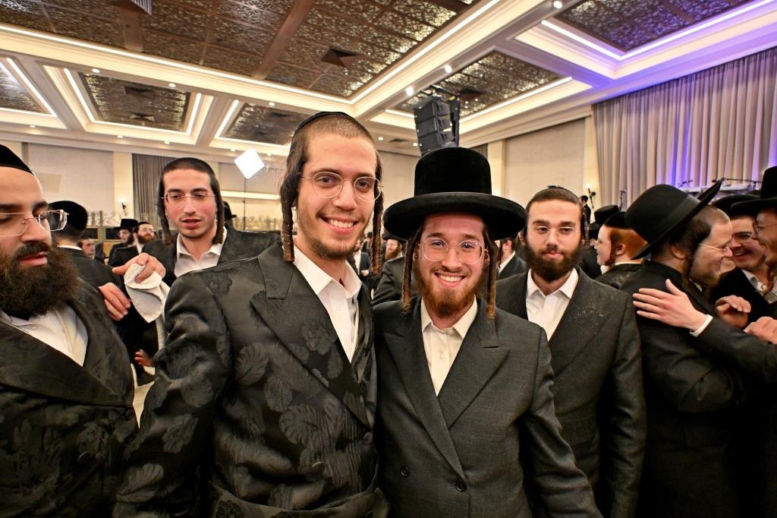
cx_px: 388
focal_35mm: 18
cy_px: 259
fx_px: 388
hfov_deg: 90.0
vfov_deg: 67.3
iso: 640
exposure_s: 1/200
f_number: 3.5
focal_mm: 12
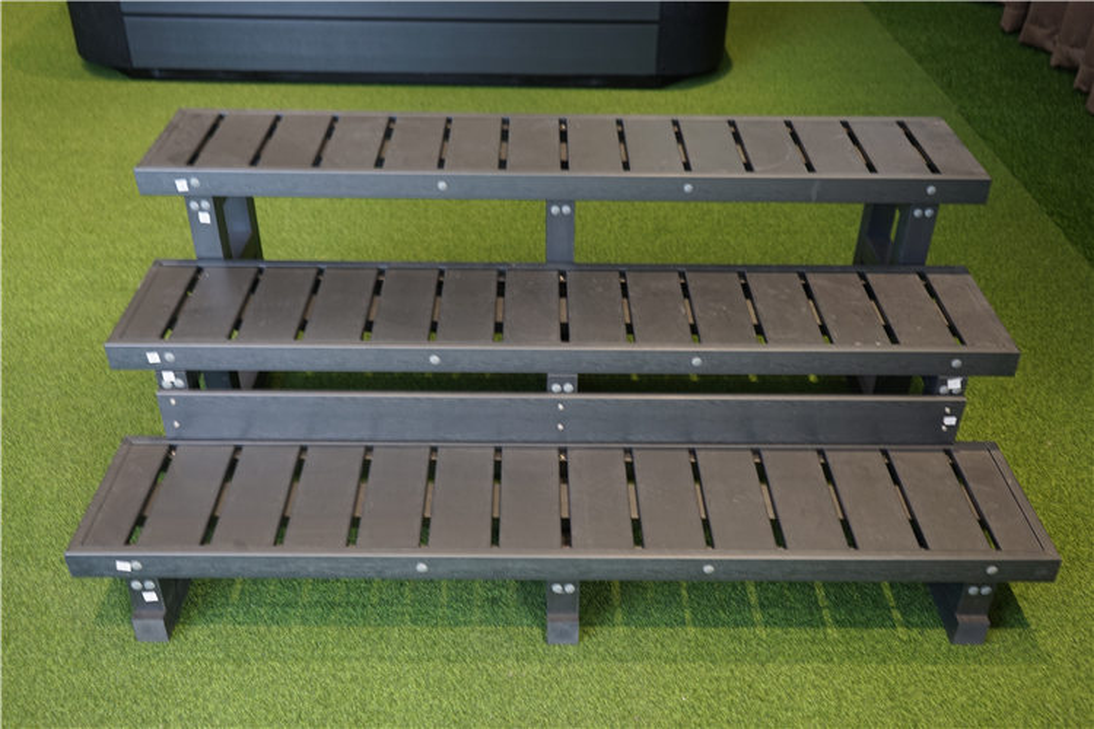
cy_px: 364
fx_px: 1033
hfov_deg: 55.8
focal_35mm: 34
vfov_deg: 38.9
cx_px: 547
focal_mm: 34
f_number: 4
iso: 250
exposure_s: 1/15
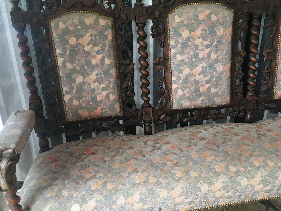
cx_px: 162
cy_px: 131
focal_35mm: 39
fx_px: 317
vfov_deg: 36.6
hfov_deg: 47.7
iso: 50
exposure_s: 1/33
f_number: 2.2
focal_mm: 4.15
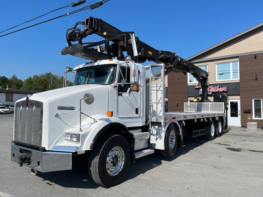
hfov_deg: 67.3
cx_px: 132
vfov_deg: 53.1
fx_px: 198
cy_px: 98
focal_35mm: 26
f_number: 1.6
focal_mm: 5.1
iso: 50
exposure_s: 1/5556
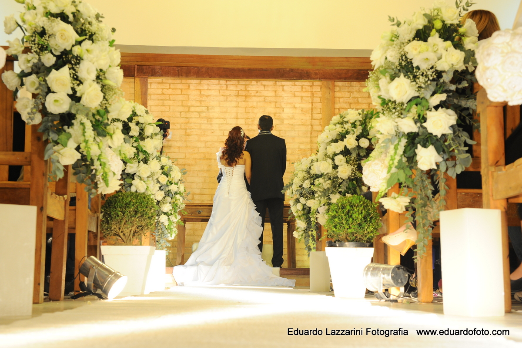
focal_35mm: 56
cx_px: 261
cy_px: 174
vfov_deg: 24.2
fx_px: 812
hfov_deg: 35.7
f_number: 8
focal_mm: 56
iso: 1000
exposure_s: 1/2
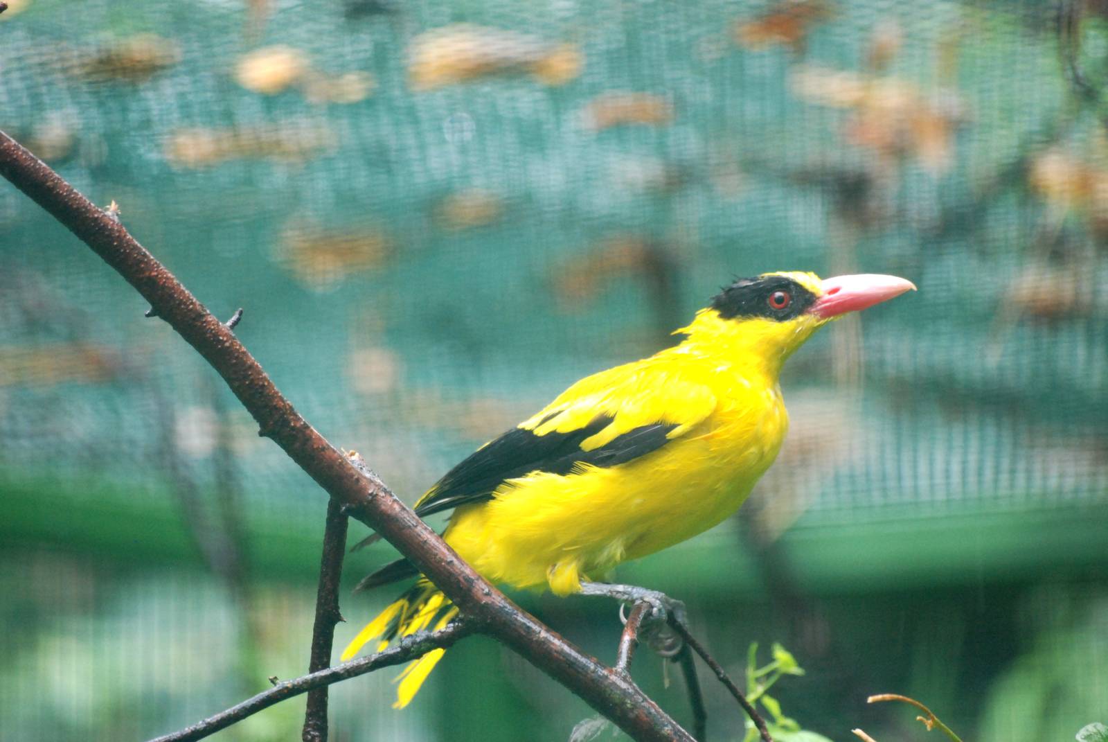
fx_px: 10169
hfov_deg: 6.2
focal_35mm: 330
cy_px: 371
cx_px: 554
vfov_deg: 4.2
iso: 1000
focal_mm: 220
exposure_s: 1/160
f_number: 5.6
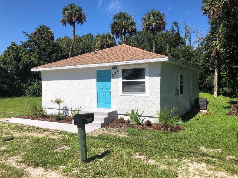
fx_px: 193
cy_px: 89
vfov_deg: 49.7
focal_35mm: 28
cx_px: 119
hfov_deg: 63.4
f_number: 1.8
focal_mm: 3.99
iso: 20
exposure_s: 1/2667
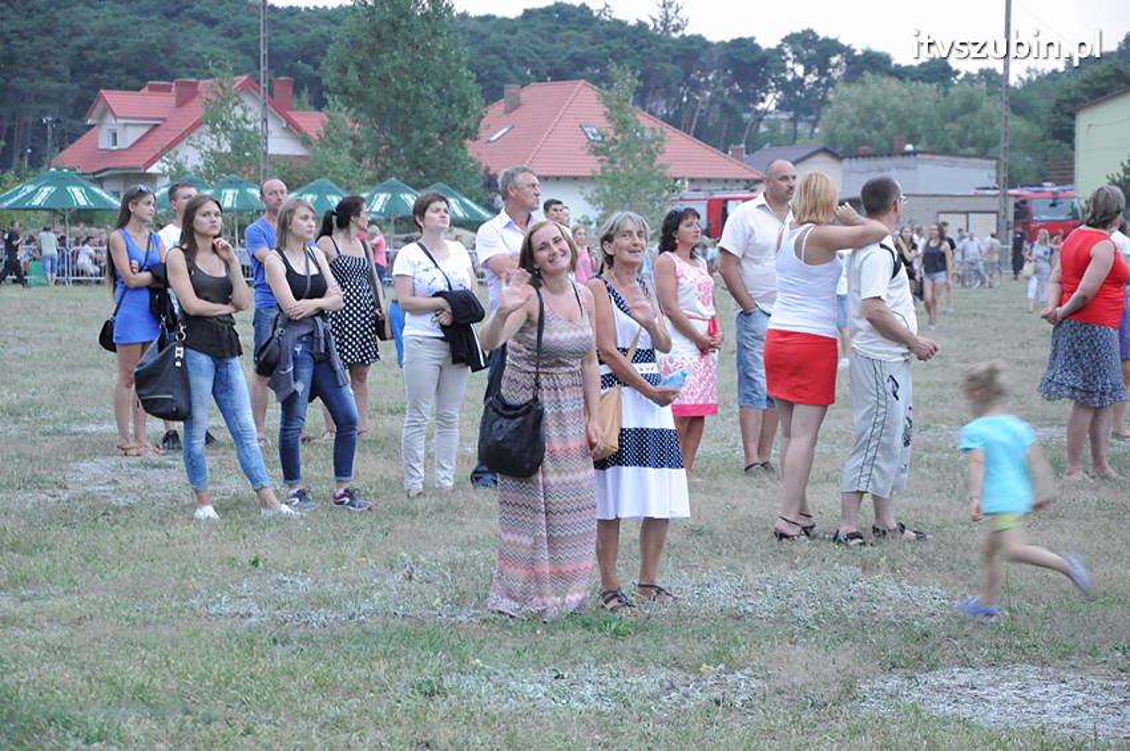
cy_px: 376
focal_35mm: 105
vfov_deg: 13.0
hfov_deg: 19.5
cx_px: 565
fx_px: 3293
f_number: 5.3
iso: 3200
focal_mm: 70
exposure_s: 1/40
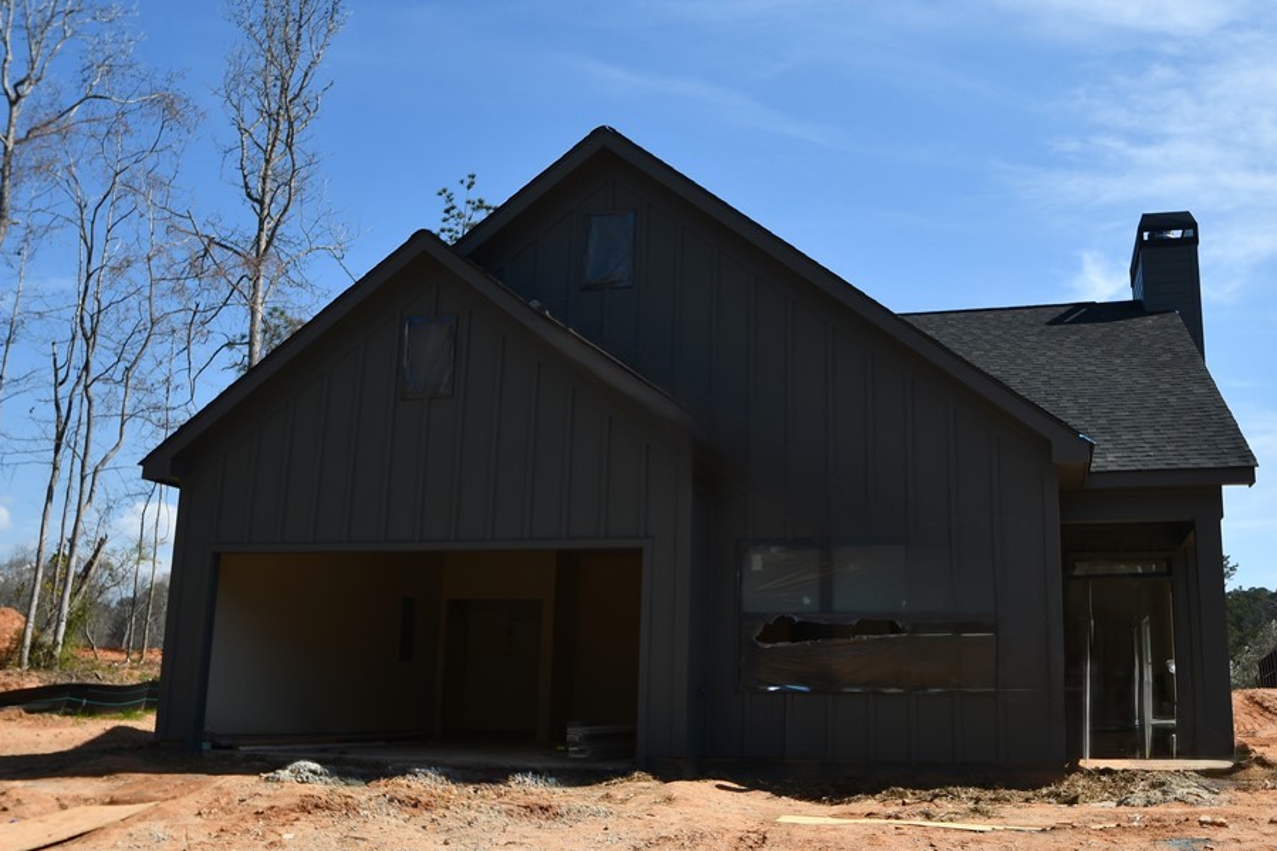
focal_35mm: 29
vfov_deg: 44.8
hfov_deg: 63.2
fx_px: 1028
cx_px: 751
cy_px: 354
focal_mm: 16
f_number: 10
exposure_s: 1/250
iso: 100
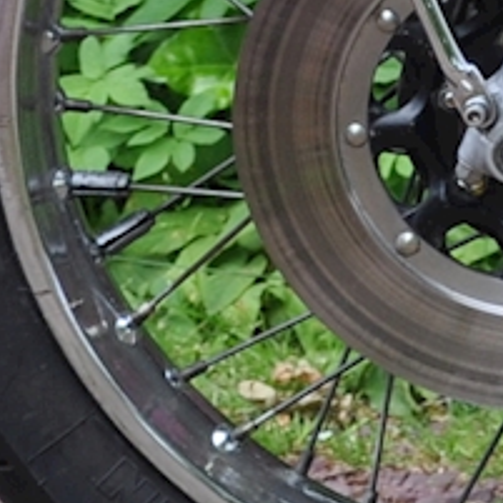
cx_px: 2057
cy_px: -587
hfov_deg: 3.1
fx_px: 8993
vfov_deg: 3.2
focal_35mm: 547
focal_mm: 45
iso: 200
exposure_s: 1/200
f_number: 7.1
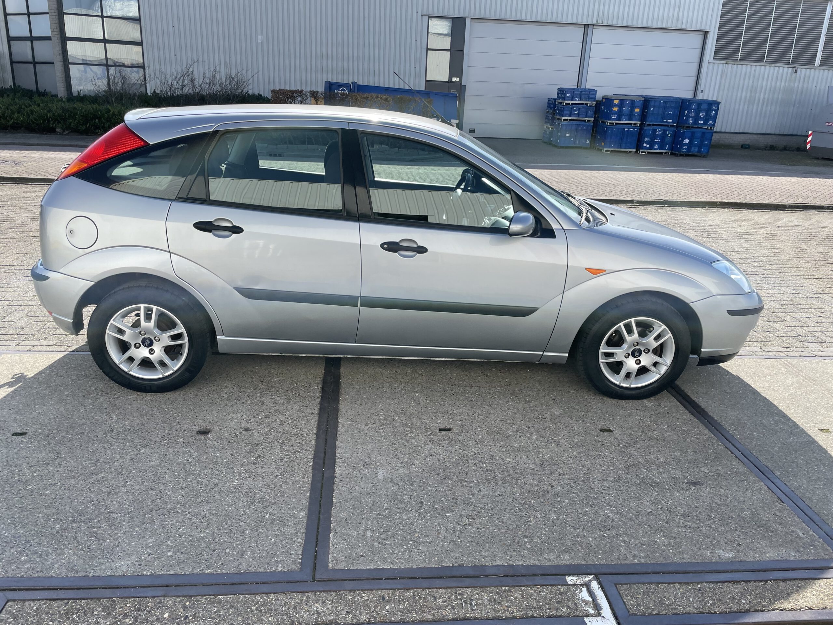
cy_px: 312
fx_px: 626
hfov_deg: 67.3
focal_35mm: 26
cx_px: 416
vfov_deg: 53.1
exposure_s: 1/1949
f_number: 1.6
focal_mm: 4.2
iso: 32
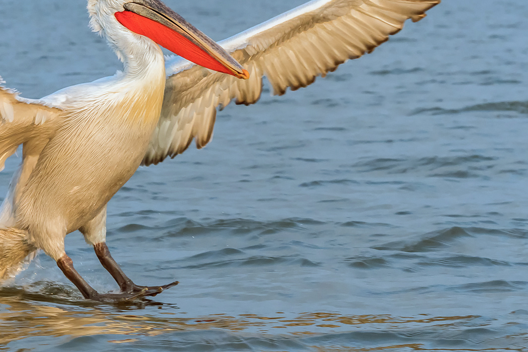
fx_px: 4106
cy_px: 108
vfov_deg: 4.9
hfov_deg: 7.4
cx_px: 184
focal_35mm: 280
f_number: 8
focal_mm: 110
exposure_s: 1/640
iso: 720
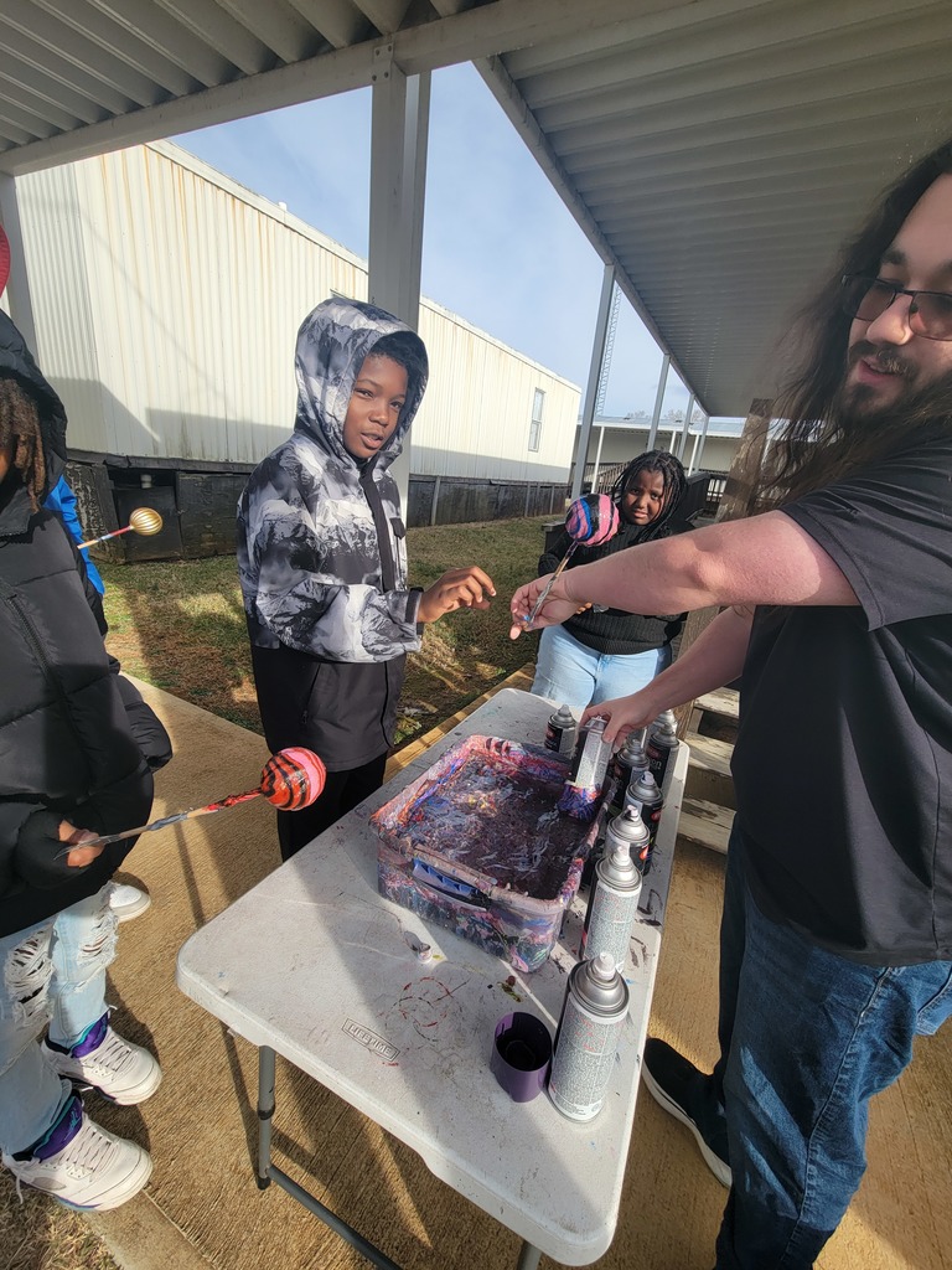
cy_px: 635
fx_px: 477
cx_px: 476
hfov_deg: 89.9
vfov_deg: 106.2
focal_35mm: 13
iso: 50
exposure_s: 1/922
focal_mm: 2.2
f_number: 2.2
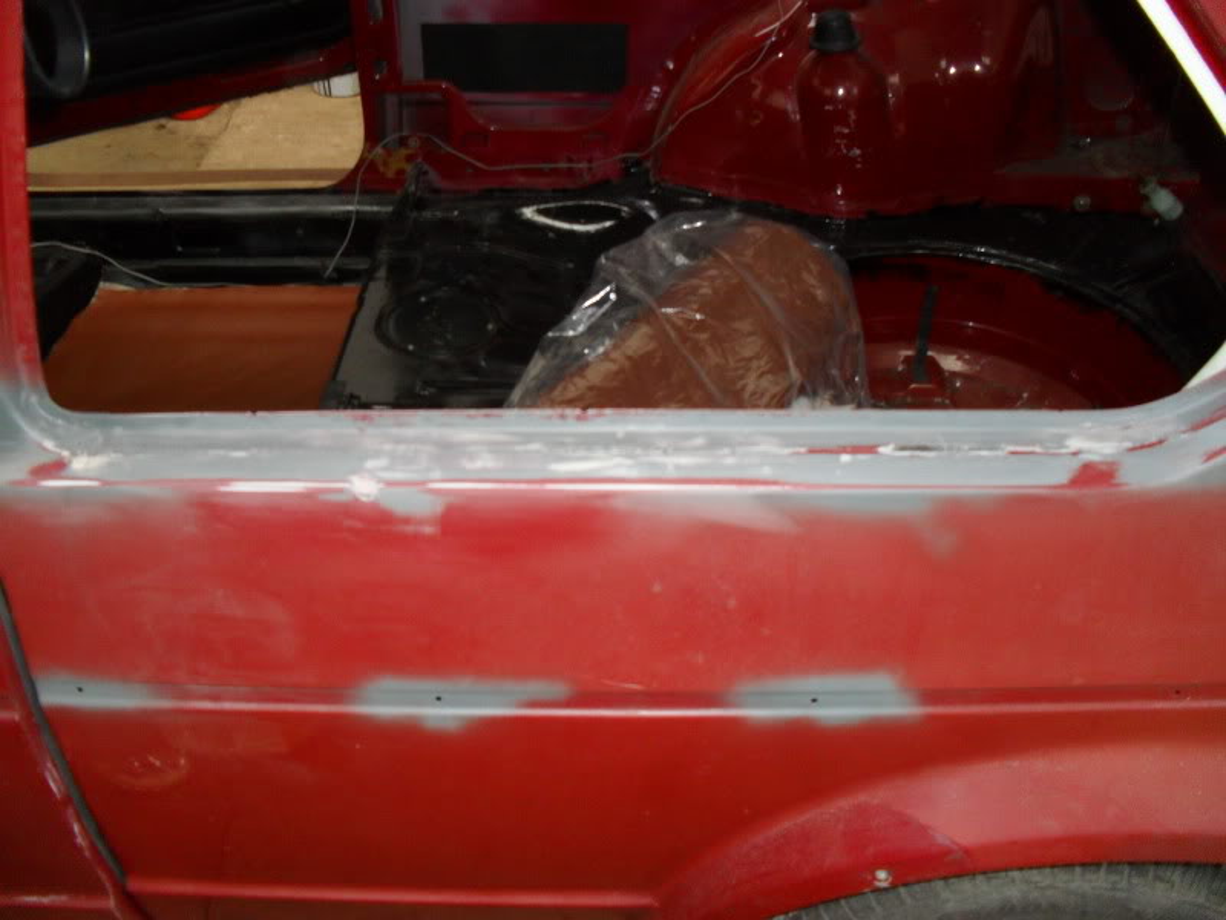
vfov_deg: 40.7
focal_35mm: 35
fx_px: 1240
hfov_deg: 52.6
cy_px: 460
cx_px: 613
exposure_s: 1/45
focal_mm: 6.3
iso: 200
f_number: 3.2
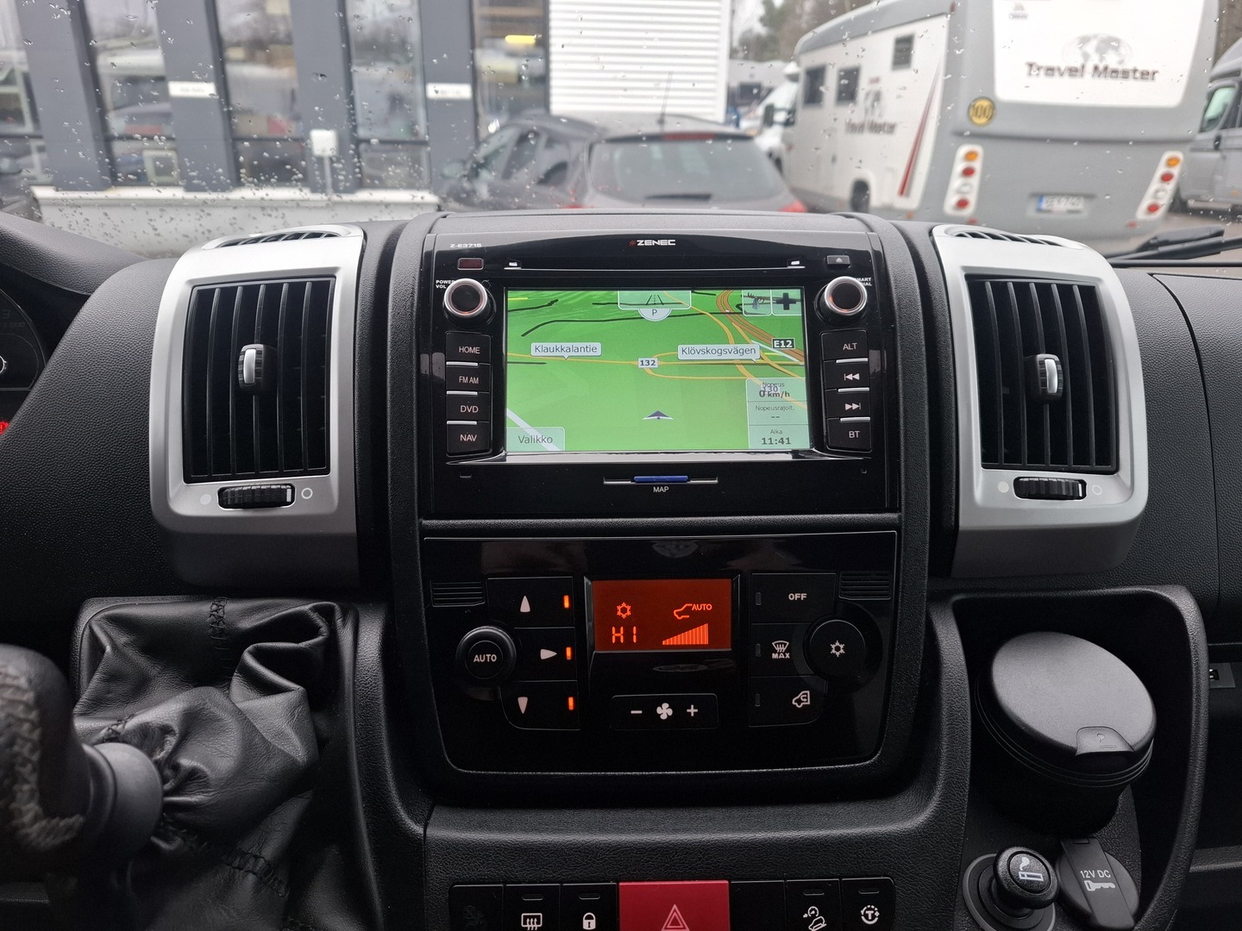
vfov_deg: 58.9
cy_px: 466
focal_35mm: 23
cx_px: 621
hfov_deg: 73.9
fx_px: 825
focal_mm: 5.54
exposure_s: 1/100
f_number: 1.8
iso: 50
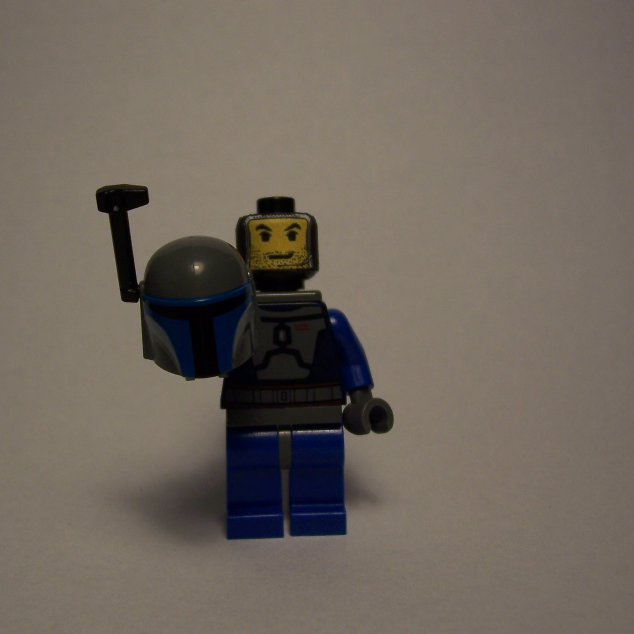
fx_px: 850
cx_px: 244
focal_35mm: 41
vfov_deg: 40.9
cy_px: 310
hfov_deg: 40.7
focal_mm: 5.6
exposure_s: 1/125
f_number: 2.7
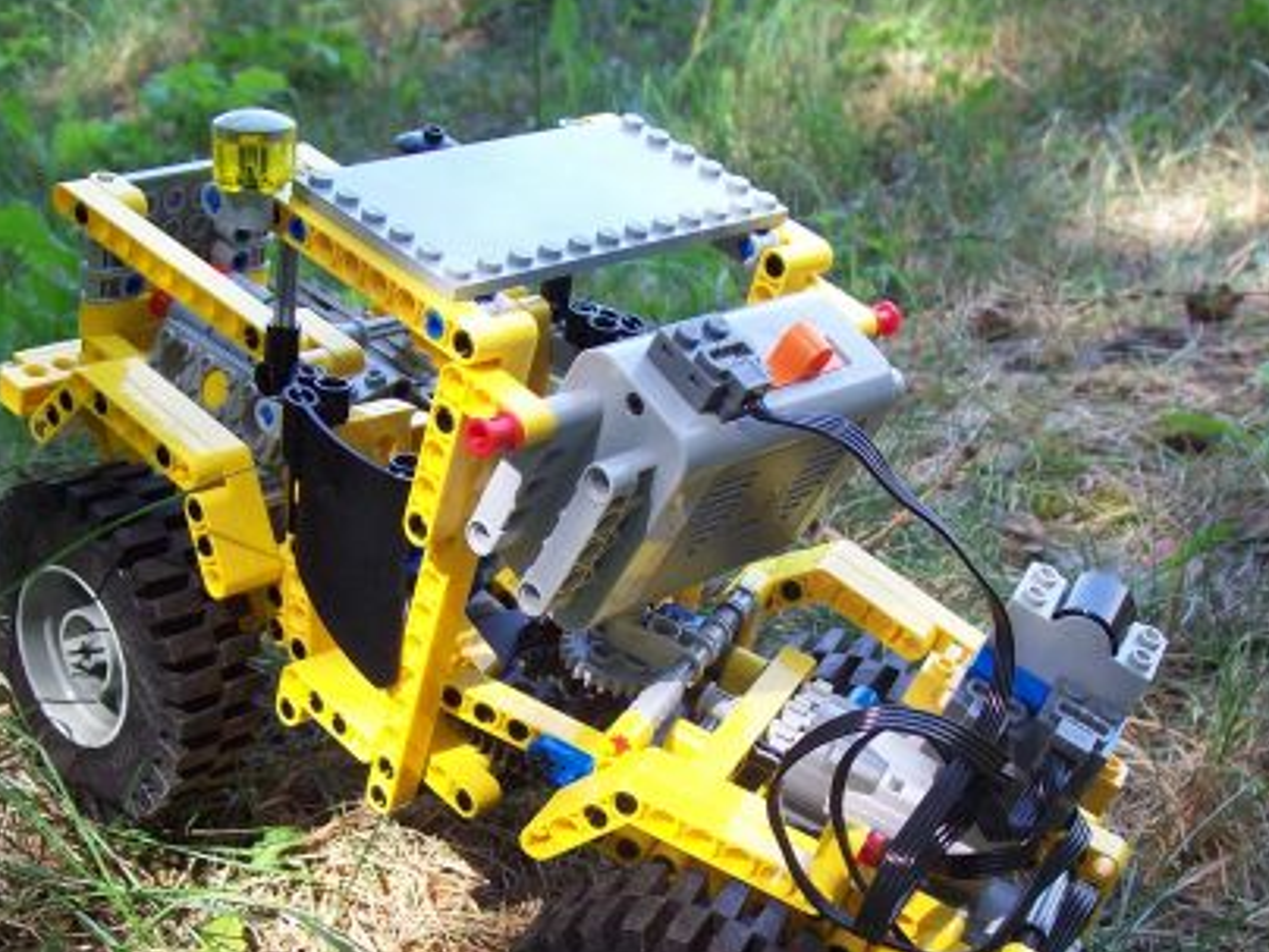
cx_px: 641
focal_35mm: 57
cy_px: 666
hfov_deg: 33.8
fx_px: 2090
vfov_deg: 25.5
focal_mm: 6
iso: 80
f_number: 2.7
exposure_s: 1/145
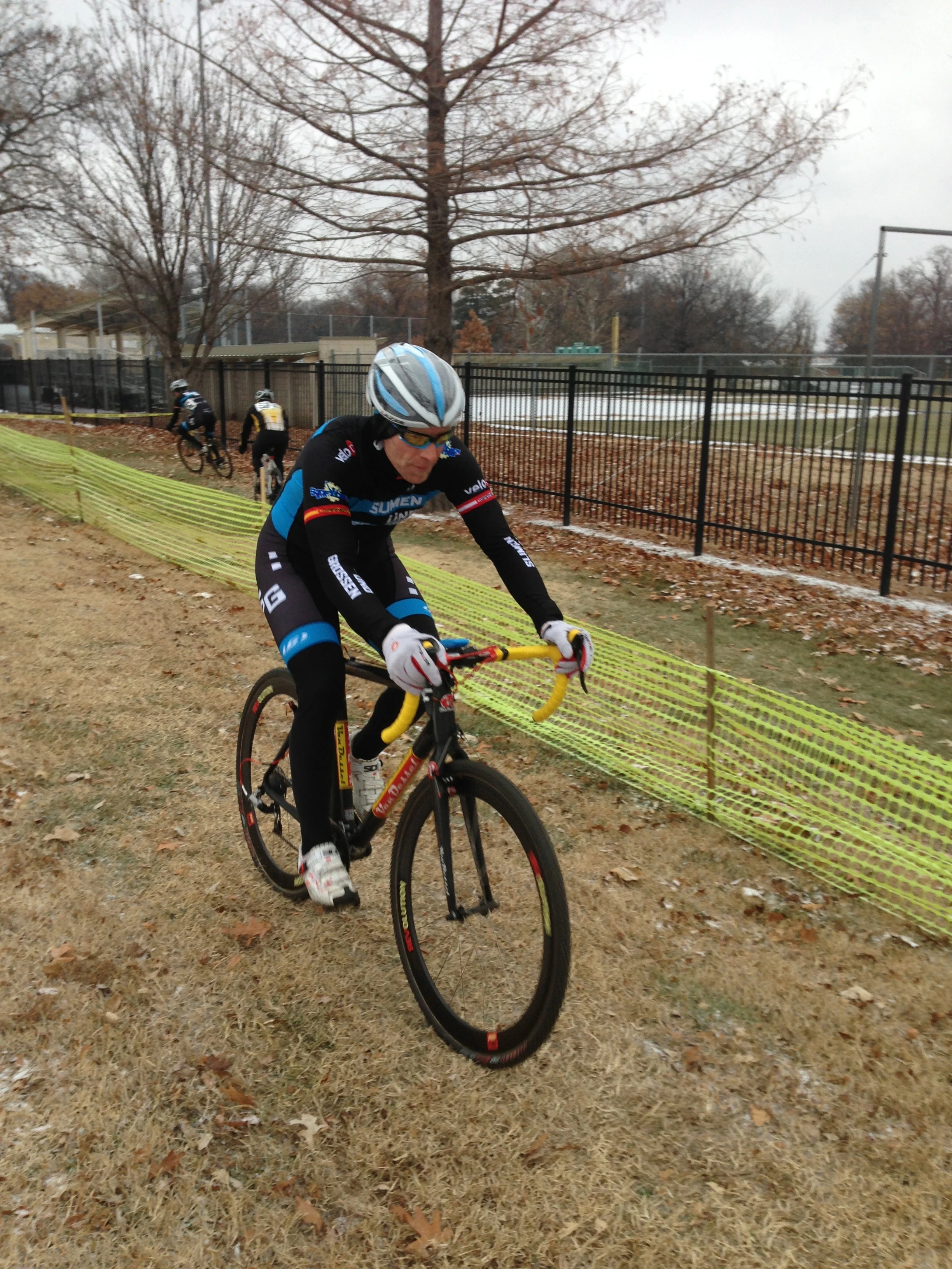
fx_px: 1210
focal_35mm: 33
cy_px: 634
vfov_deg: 55.4
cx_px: 476
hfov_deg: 42.9
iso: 50
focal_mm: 4.13
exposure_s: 1/278
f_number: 2.4
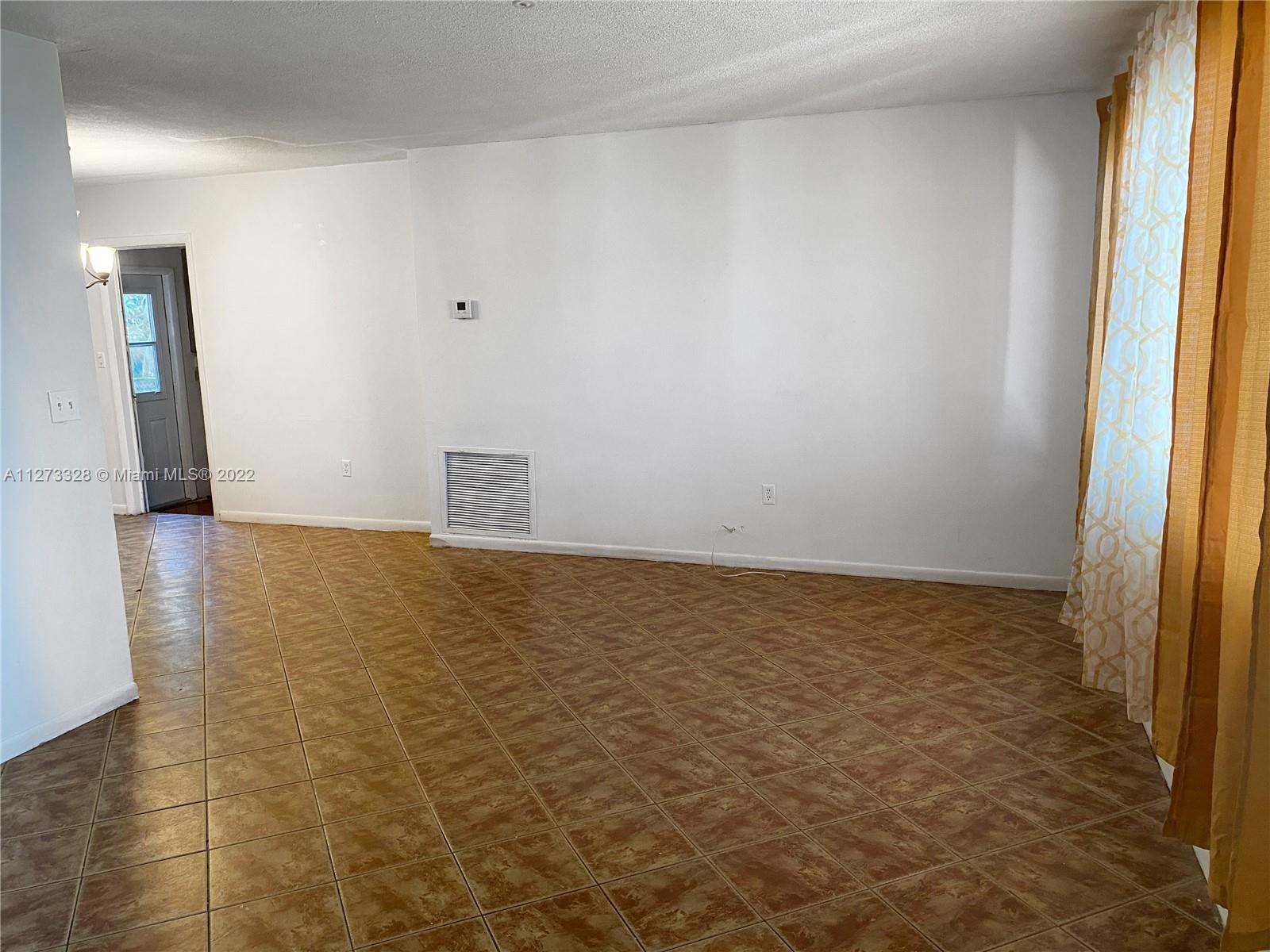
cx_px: 635
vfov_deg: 53.1
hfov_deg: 67.3
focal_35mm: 26
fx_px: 954
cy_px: 476
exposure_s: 1/60
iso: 250
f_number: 1.8
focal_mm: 4.25
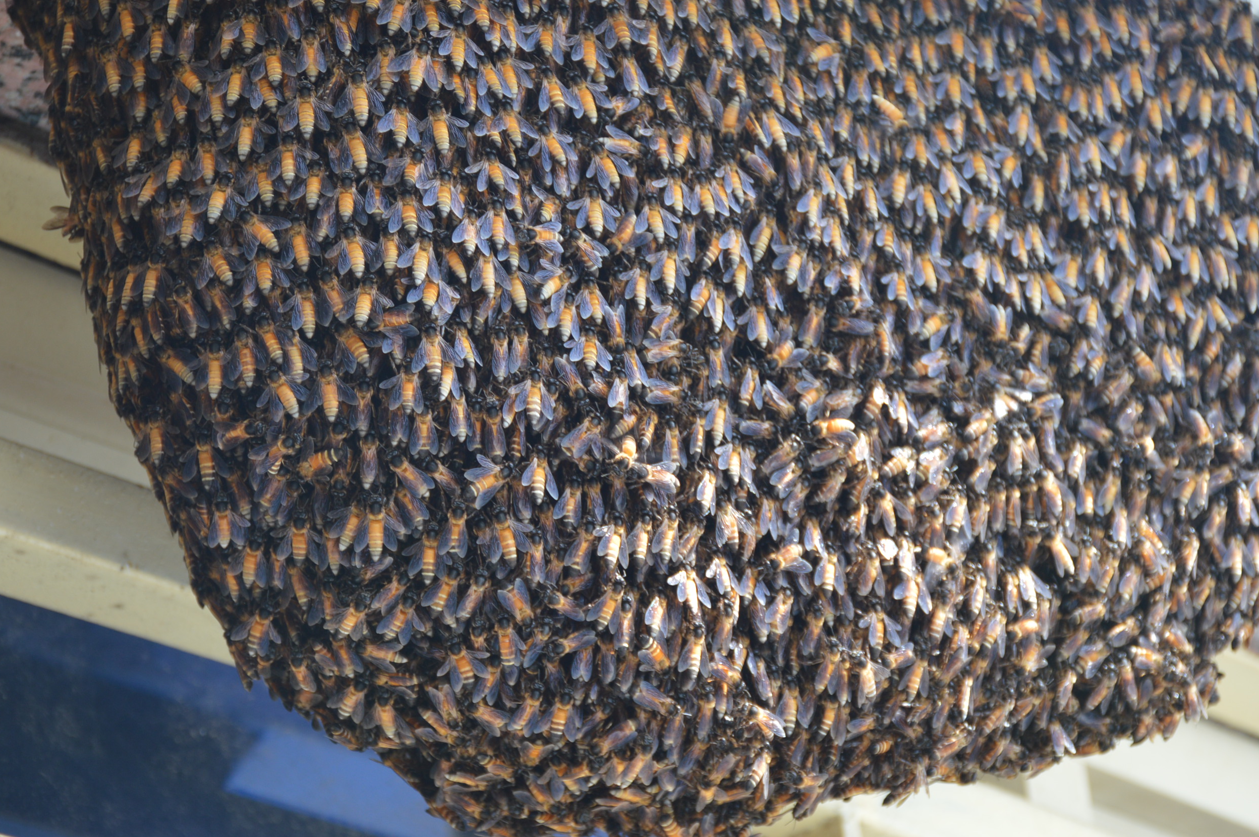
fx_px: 4738
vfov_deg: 10.1
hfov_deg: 15.1
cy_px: 372
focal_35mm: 136
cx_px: 679
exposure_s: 1/125
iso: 200
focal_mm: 75
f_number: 5.6
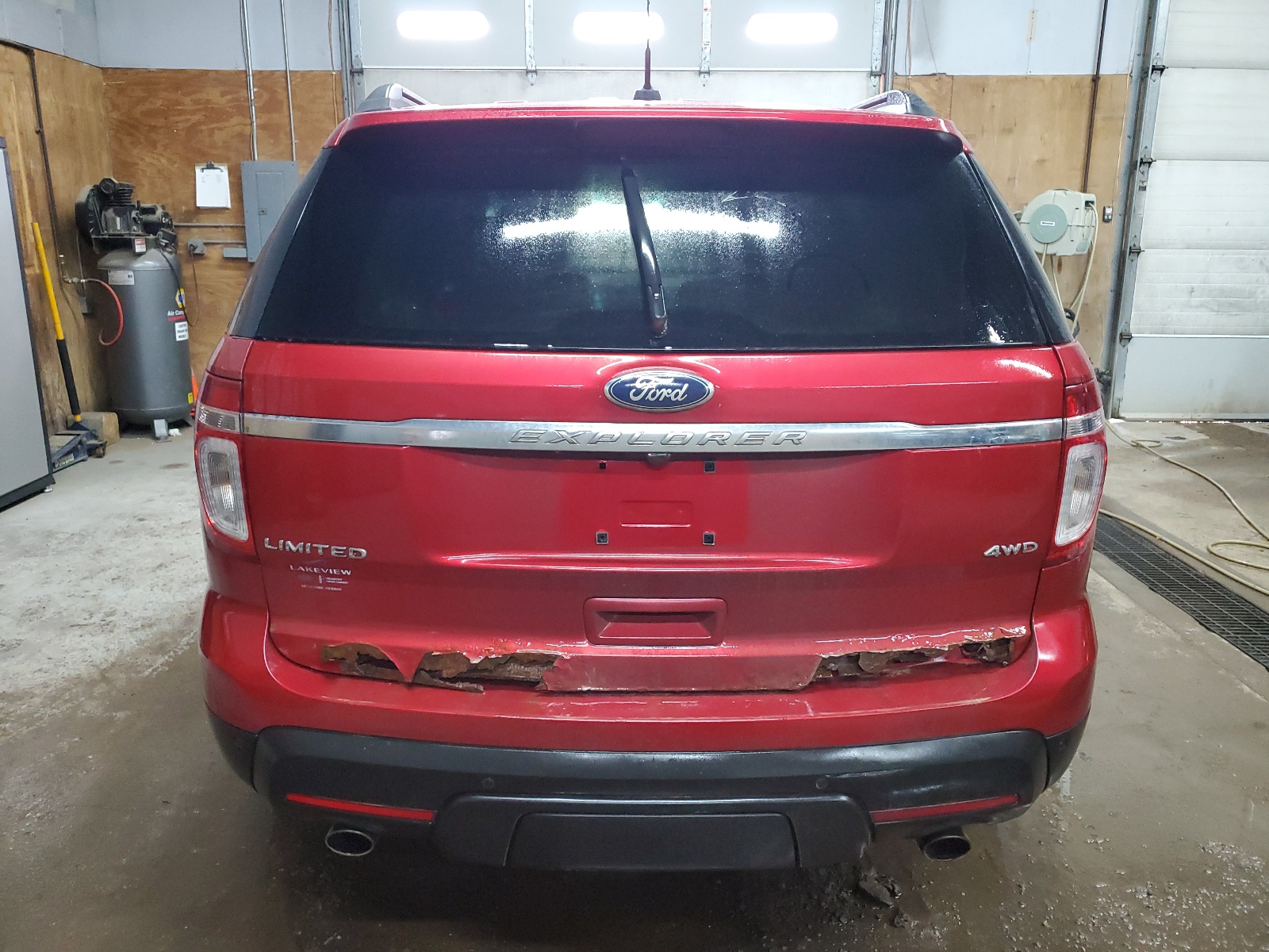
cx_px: 634
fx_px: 953
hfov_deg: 67.3
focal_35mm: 26
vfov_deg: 53.1
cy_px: 476
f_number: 1.5
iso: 336
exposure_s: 1/60.2
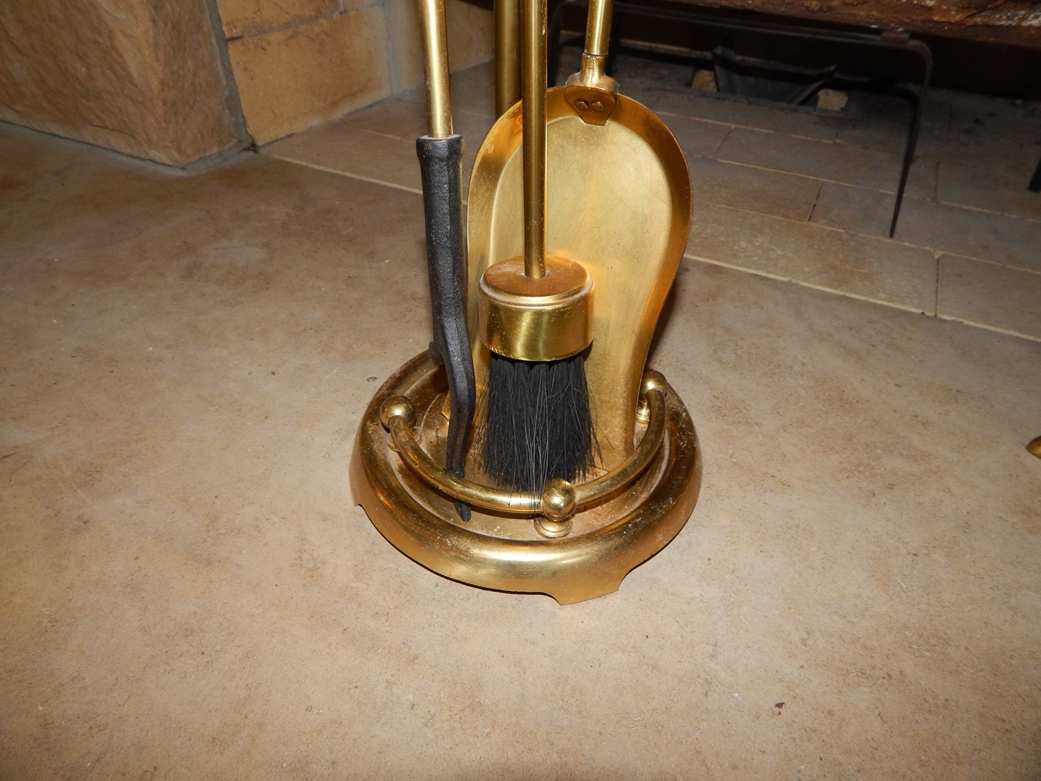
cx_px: 520
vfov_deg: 58.9
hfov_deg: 73.9
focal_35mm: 23
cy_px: 390
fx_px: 692
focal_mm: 4
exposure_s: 1/30
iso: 200
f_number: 6
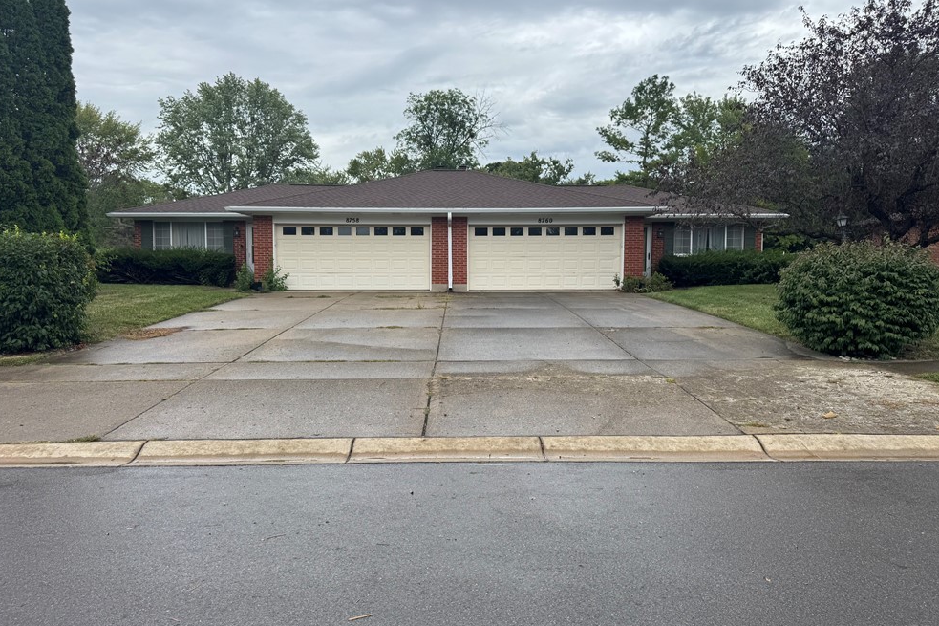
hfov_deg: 69.4
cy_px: 303
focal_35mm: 26
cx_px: 462
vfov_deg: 49.5
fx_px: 678
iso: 80
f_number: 1.78
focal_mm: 6.76
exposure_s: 1/2506
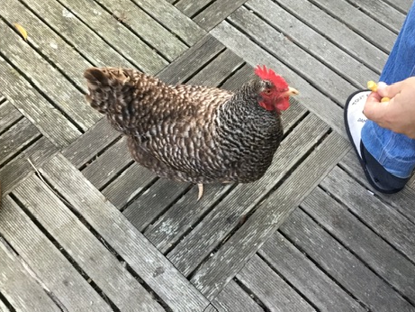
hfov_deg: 43.8
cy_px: 123
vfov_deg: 33.5
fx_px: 516
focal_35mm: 43
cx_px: 231
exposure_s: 1/33
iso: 50
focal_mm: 3.3
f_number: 2.4
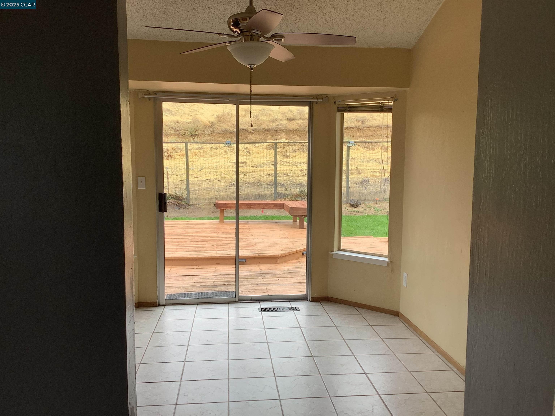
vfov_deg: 45.4
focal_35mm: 31
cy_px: 208
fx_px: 497
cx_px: 278
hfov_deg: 58.4
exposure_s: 1/127
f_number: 2.4
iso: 25
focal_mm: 3.3
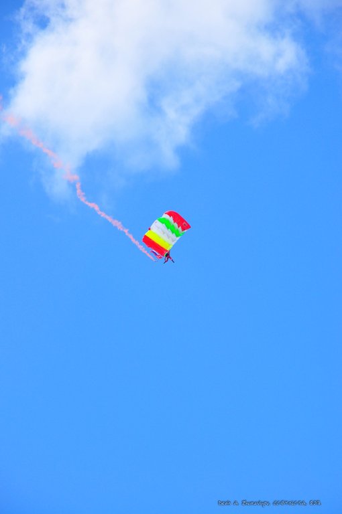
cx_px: 171
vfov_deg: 11.0
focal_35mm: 188
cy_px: 257
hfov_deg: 7.3
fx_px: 2679
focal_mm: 125
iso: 200
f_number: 8
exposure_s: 1/125
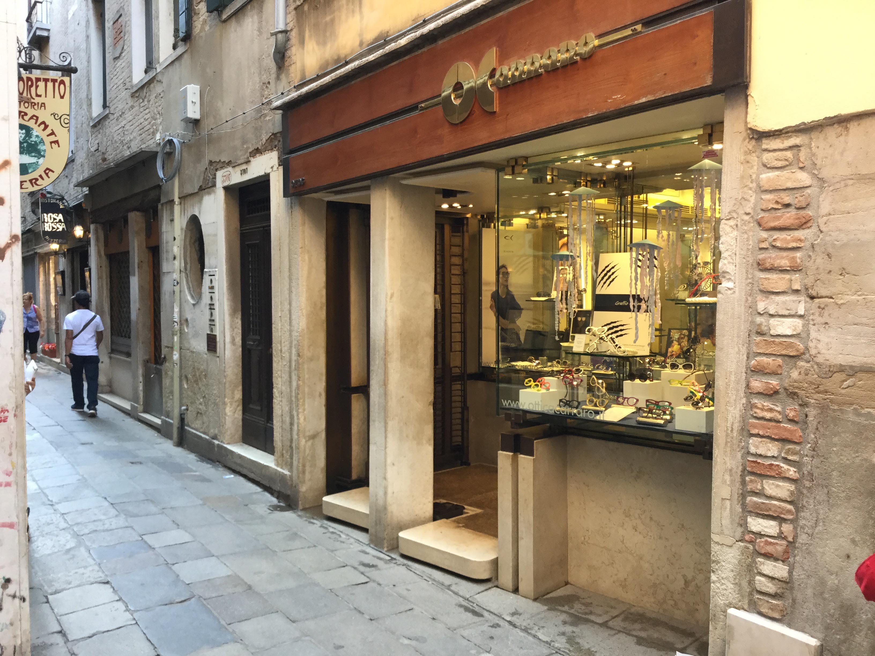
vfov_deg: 45.4
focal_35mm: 31
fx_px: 784
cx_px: 438
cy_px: 328
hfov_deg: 58.4
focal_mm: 3.3
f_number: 2.4
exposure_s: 1/33
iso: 32
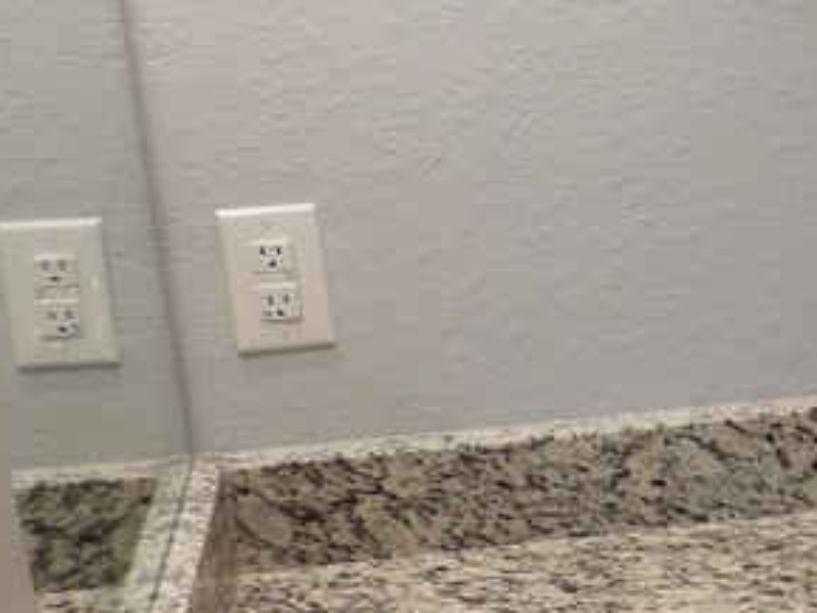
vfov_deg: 17.3
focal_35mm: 85
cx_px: 1074
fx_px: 2007
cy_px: 407
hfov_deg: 20.9
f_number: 3.2
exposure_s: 1/29
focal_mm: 4.3
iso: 200
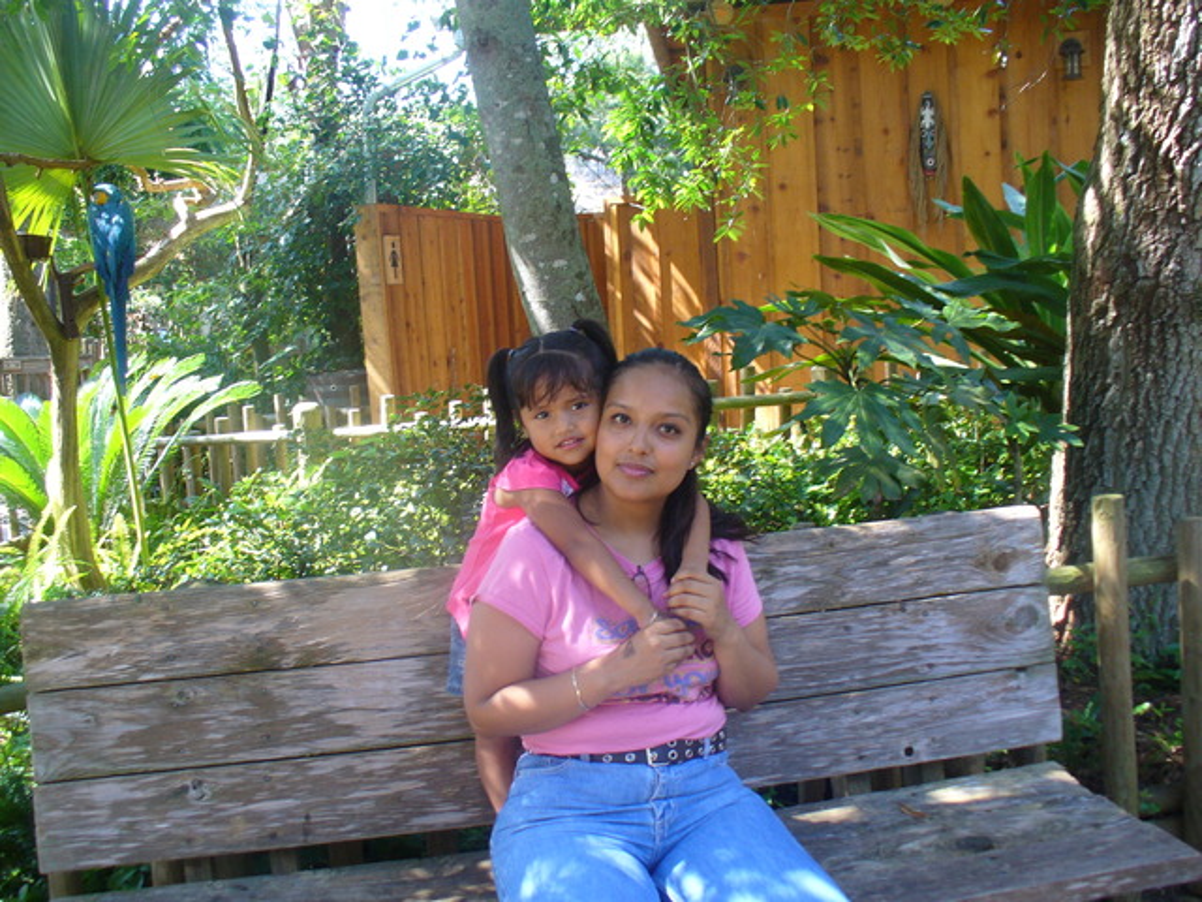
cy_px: 451
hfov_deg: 50.1
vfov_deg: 38.7
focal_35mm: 37
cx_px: 601
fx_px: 1285
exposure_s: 1/60
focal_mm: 6.1
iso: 100
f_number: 2.8
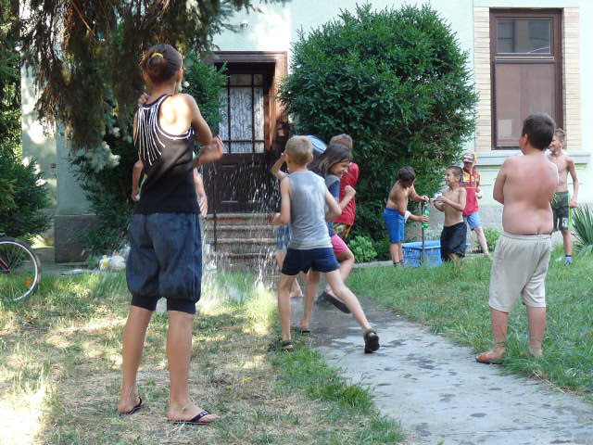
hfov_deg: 29.8
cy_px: 222
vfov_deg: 22.6
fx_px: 1114
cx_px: 296
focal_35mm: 65
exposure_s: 1/100
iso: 100
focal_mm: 6.5
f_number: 3
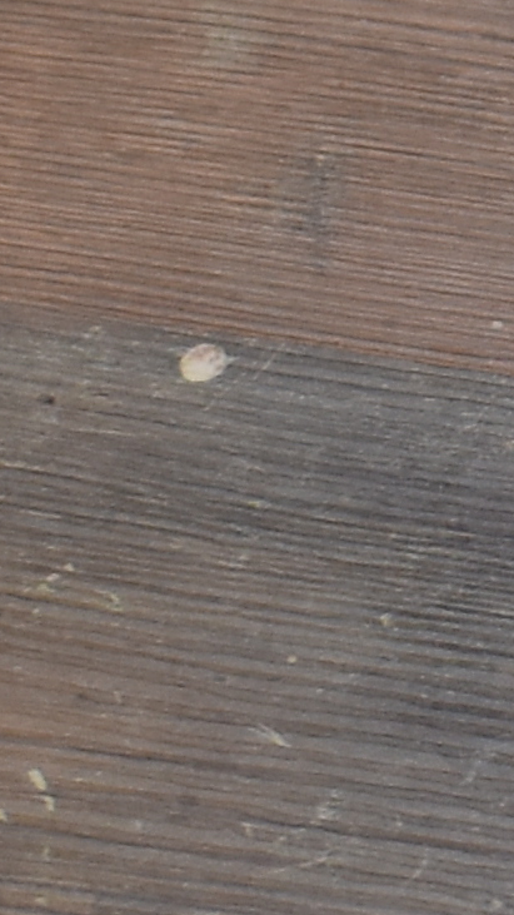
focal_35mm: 232
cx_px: 1597
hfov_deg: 5.0
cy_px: -149
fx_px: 5623
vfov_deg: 9.2
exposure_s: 1/60
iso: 500
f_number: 4
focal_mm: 18
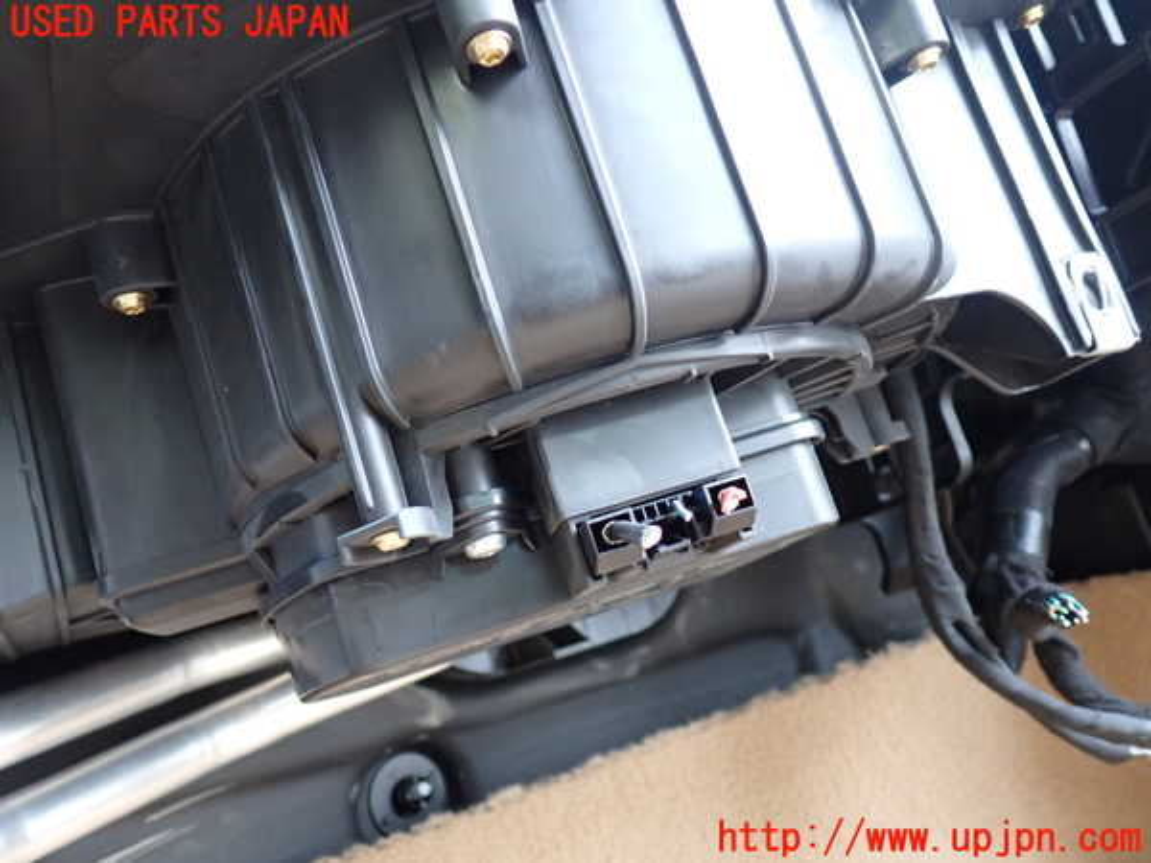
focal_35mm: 30
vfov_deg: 46.8
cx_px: 576
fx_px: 998
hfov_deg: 60.0
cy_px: 432
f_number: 2.3
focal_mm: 5.4
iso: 250
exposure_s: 1/30
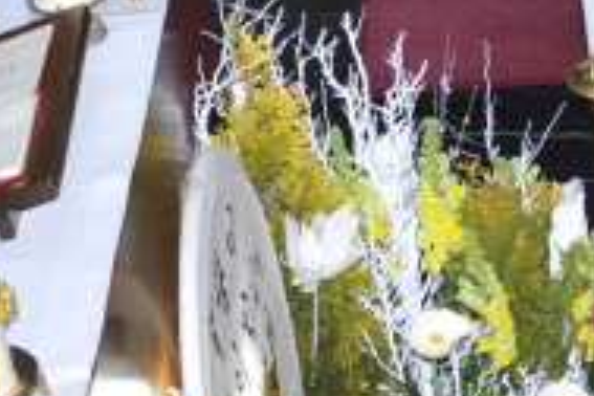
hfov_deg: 9.4
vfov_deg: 6.4
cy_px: 284
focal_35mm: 213
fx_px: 3514
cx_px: 839
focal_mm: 56
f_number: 5.6
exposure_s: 1/60
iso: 200
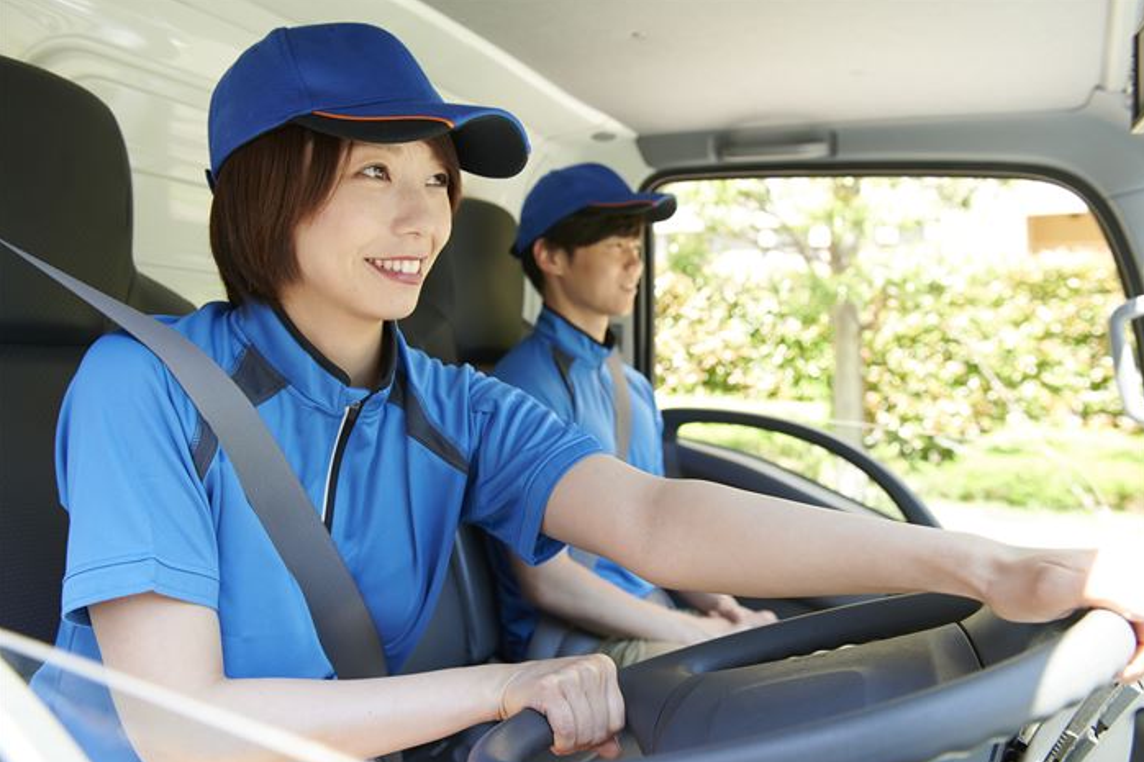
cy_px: 383
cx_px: 587
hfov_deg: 57.2
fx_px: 1048
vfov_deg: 40.0
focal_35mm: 33
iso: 400
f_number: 4
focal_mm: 32
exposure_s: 1/125
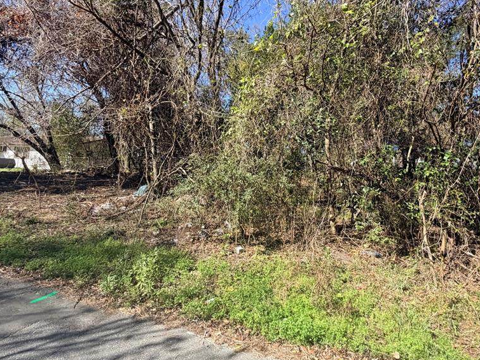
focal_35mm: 19
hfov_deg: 84.4
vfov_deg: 68.6
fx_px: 263
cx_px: 263
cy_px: 172
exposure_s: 1/664
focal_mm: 2.22
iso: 40
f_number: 2.2
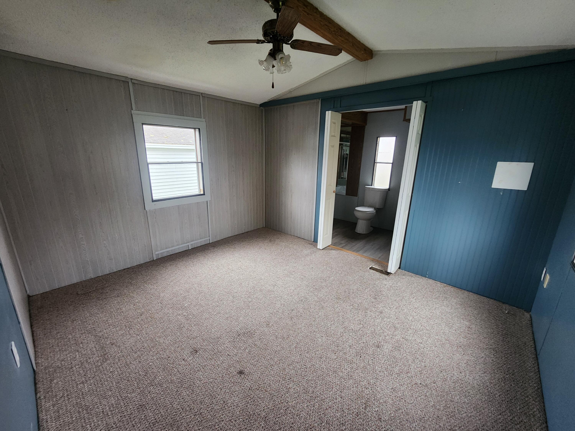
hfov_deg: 106.2
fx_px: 216
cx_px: 288
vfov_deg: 89.9
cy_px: 216
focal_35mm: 13
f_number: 2.2
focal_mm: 2.2
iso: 320
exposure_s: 1/30
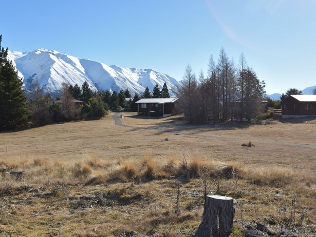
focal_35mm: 36
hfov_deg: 51.3
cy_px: 122
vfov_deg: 39.7
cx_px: 144
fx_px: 329
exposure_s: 1/200
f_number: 11
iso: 100
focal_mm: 20
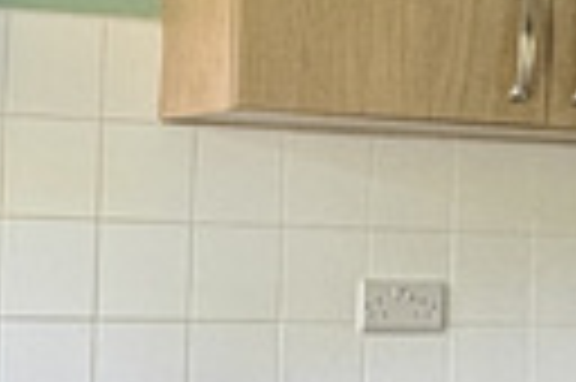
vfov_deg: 12.5
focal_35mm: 109
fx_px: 1742
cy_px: 238
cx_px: 180
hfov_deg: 18.7
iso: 640
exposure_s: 1/60
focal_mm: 2.22
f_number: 2.2
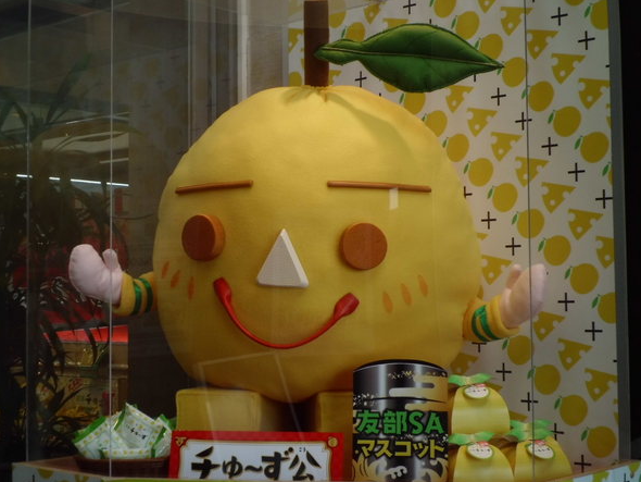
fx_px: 1130
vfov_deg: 24.0
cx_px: 323
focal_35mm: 61
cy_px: 243
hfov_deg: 31.7
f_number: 3.9
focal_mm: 10.7
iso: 100
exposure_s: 1/100
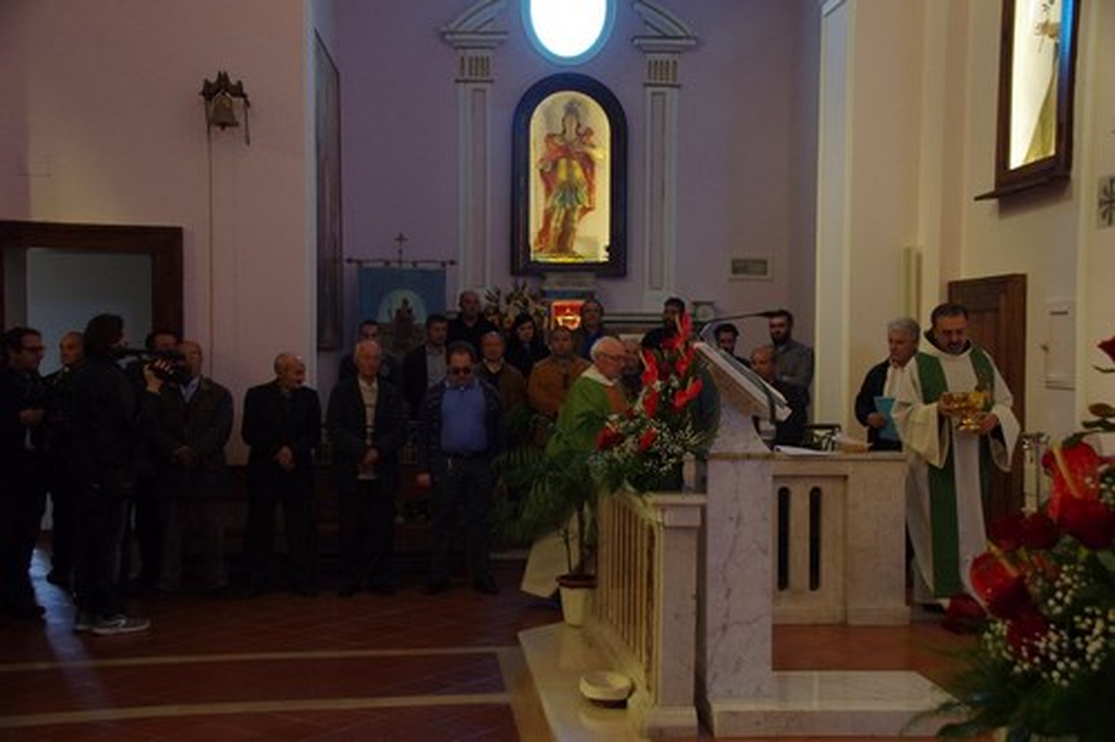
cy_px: 371
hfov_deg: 42.8
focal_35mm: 46
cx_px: 558
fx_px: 1424
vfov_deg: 29.2
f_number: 6.3
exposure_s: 1/60
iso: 2500
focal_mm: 31
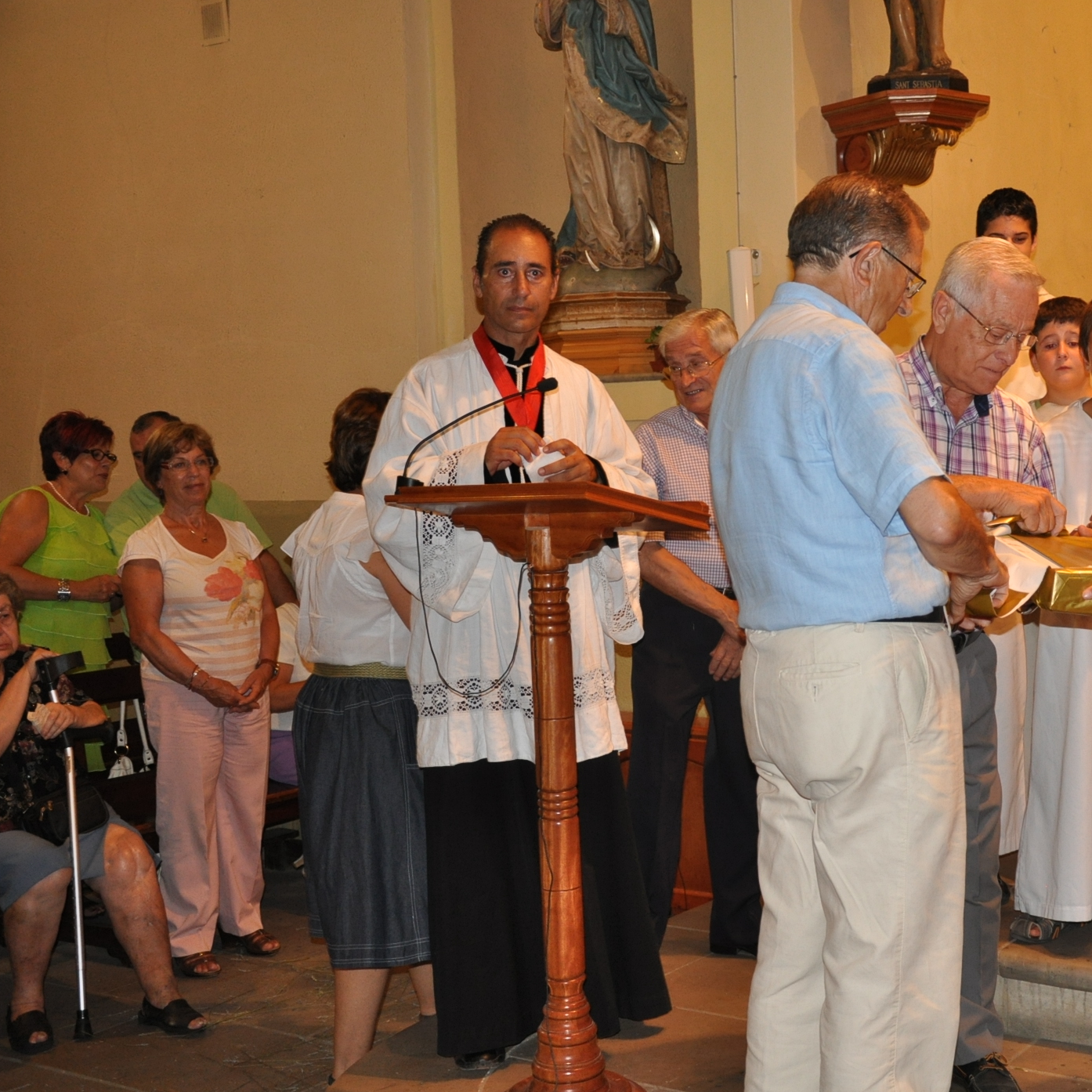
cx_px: 828
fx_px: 1677
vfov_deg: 36.1
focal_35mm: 47
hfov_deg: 35.2
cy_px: 557
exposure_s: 1/60
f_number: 3.8
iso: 800
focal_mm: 24
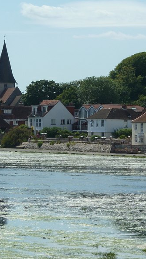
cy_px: 130
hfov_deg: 4.6
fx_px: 1832
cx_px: 92
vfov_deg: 8.1
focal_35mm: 266
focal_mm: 29.9
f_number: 5.6
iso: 80
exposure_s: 1/500
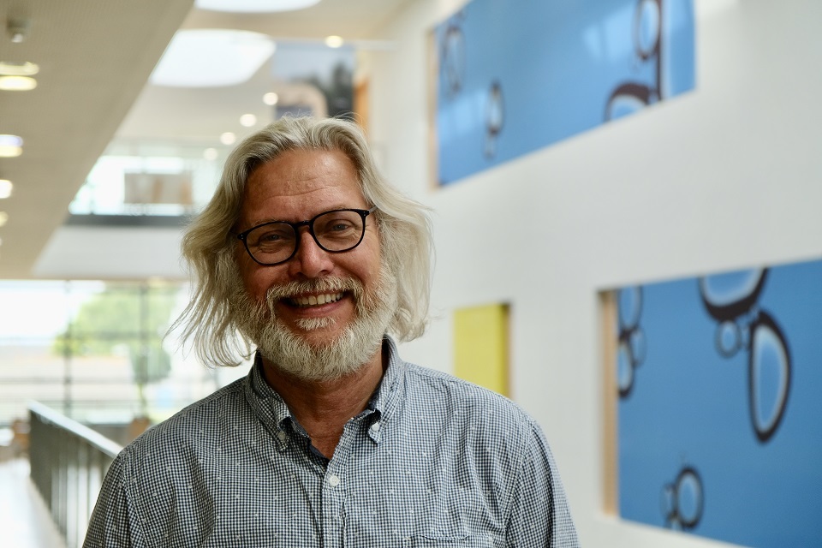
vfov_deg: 17.3
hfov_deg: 25.7
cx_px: 411
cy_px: 274
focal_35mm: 79
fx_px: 1804
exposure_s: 1/125
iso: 400
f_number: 4
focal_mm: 52.7
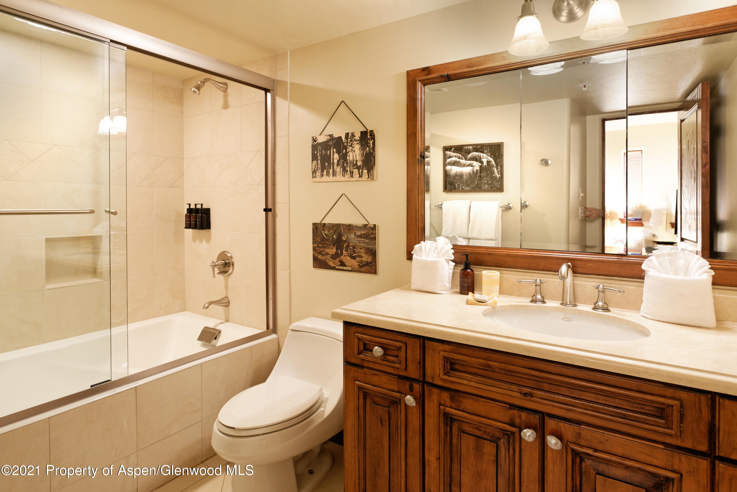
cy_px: 246
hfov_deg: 84.0
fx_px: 410
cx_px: 368
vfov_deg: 62.0
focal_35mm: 20
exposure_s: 1/320
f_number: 7.1
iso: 500
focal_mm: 20
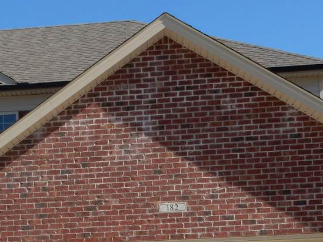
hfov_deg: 23.0
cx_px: 69
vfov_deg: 17.1
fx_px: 783
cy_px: 251
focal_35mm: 84
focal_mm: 6.4
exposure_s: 1/1250
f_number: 4
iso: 125
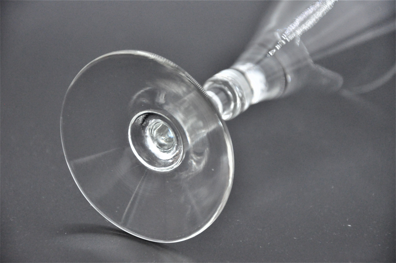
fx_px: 1730
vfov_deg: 8.7
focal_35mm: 158
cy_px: 132
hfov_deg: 13.1
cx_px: 198
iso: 3200
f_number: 5.6
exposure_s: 1/1600
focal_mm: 105
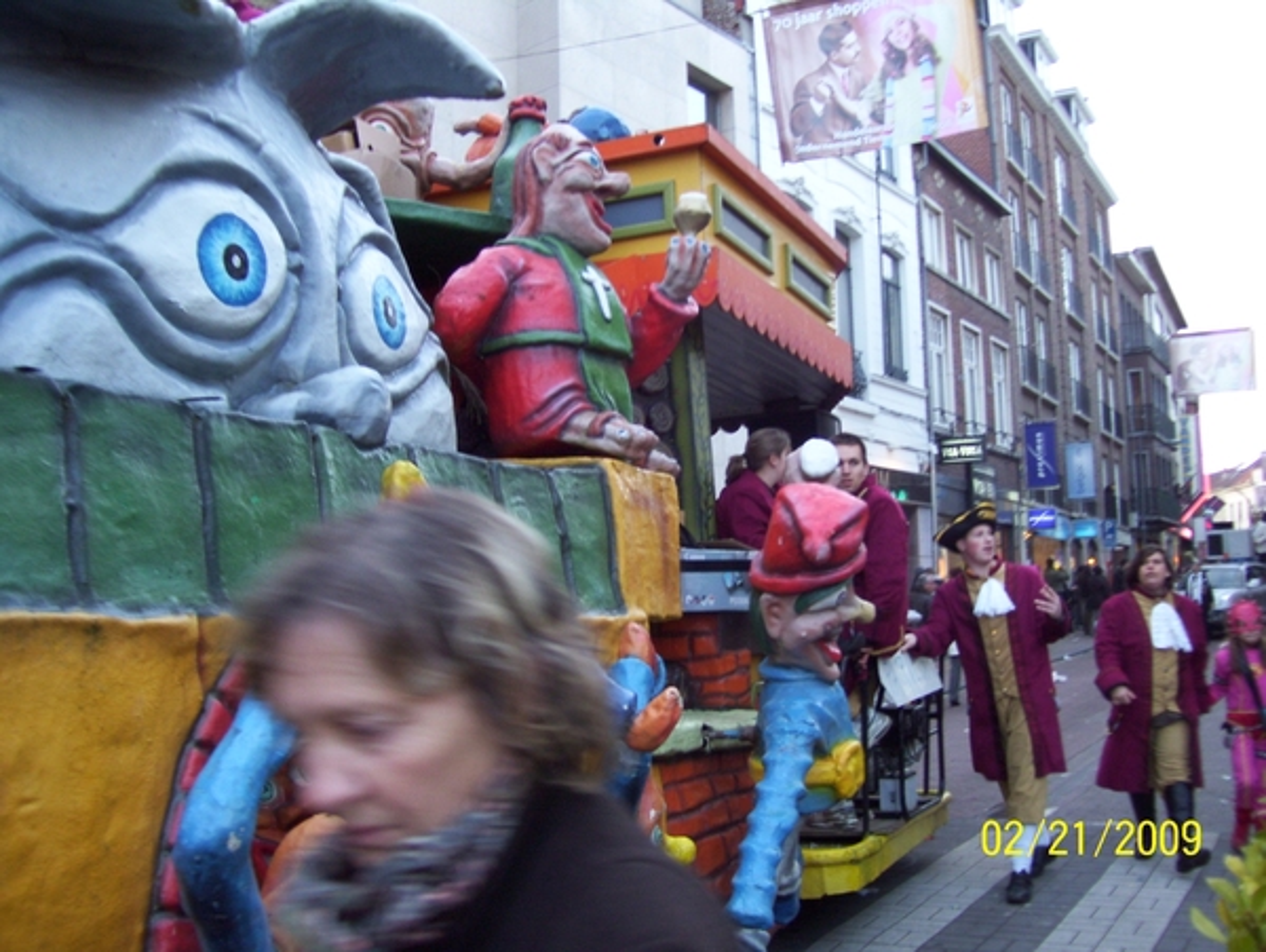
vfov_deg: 39.7
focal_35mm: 36
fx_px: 1318
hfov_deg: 51.3
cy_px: 476
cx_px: 633
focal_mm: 6
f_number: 2.7
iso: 160
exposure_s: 1/25
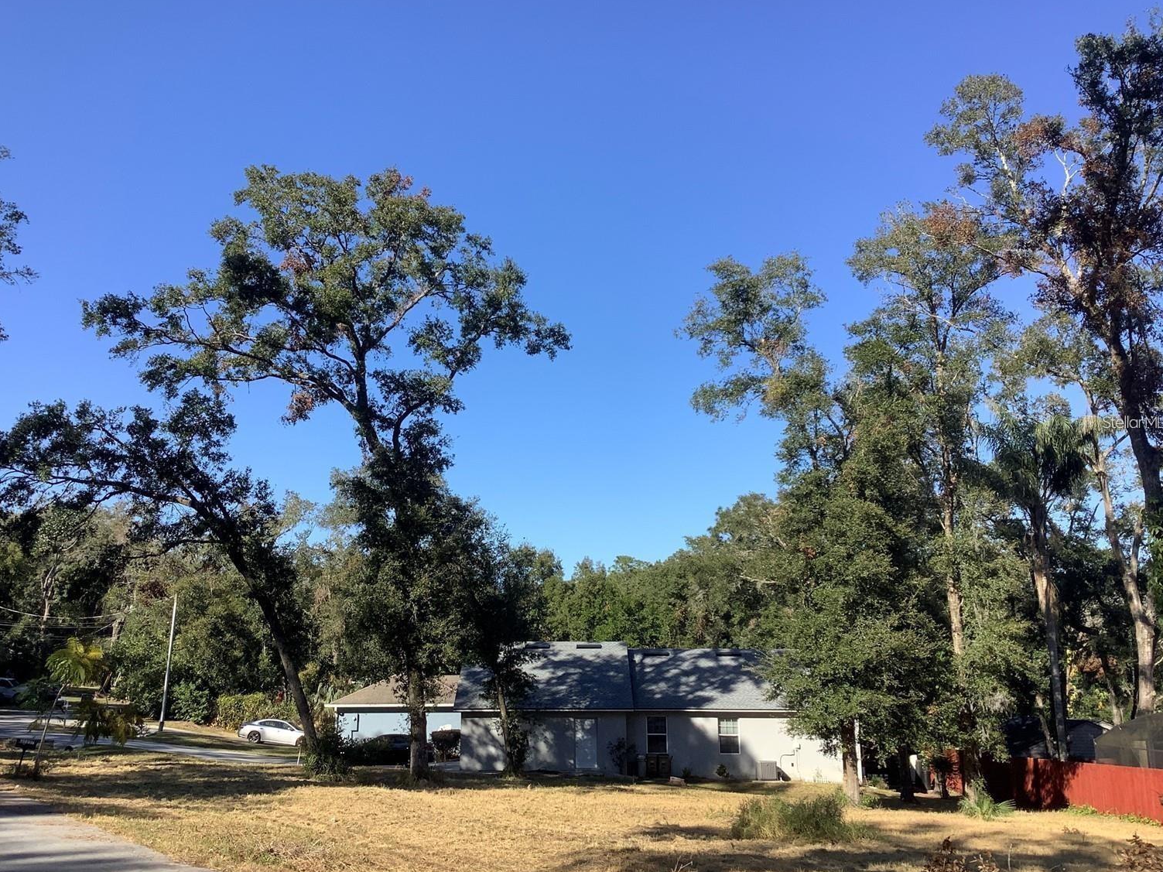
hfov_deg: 55.3
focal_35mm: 33
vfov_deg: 42.9
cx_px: 556
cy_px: 422
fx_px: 1109
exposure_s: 1/936
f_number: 2.4
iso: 25
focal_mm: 3.3
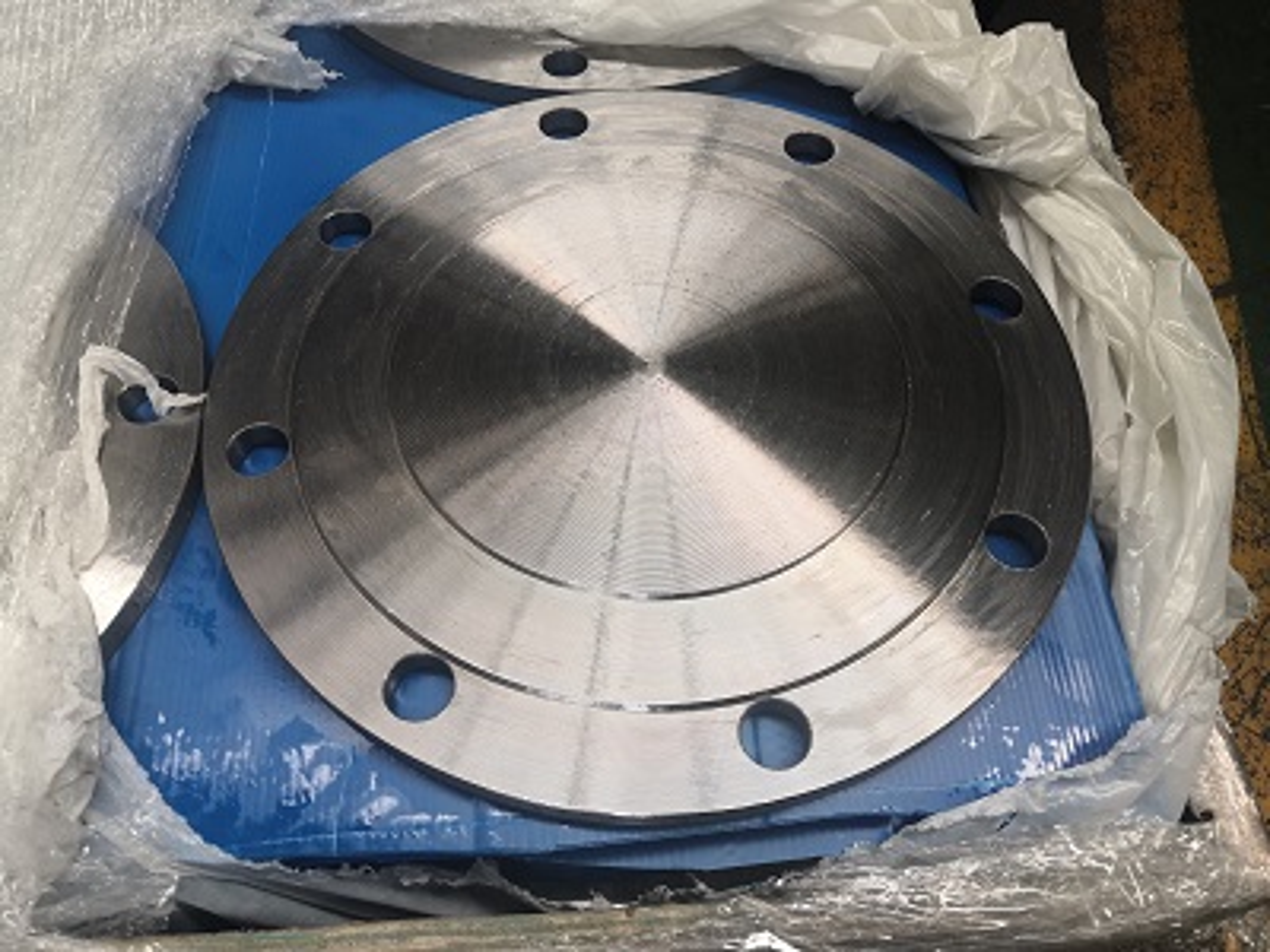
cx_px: 635
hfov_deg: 65.3
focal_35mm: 27
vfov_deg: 51.4
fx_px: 991
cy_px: 476
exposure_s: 1/50
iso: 64
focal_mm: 3.95
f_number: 1.8
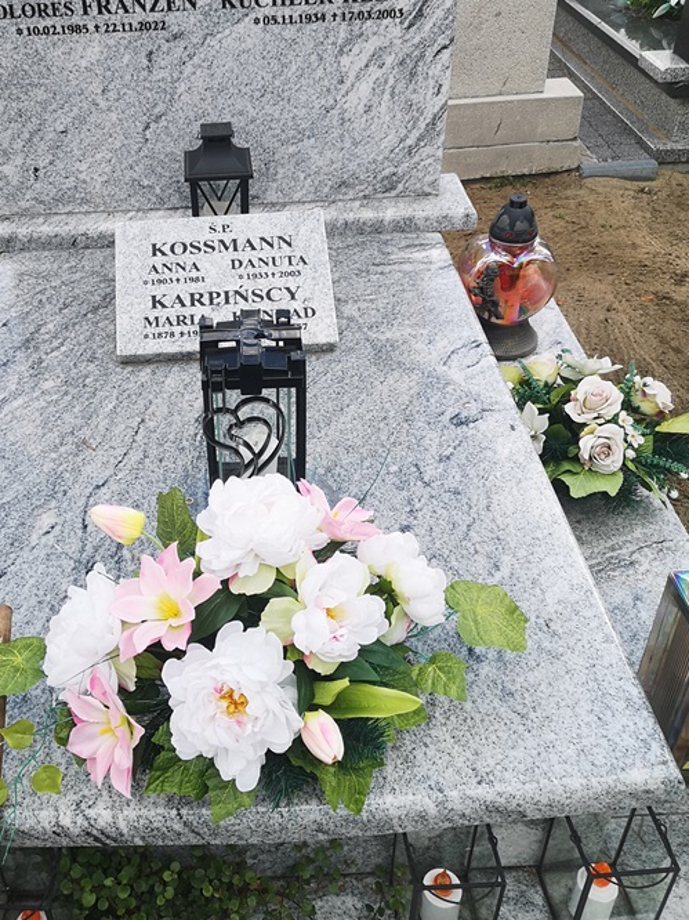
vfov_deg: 50.1
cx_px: 228
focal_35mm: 37
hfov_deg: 38.2
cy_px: 417
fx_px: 983
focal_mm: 5.58
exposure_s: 1/554
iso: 50
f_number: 1.8
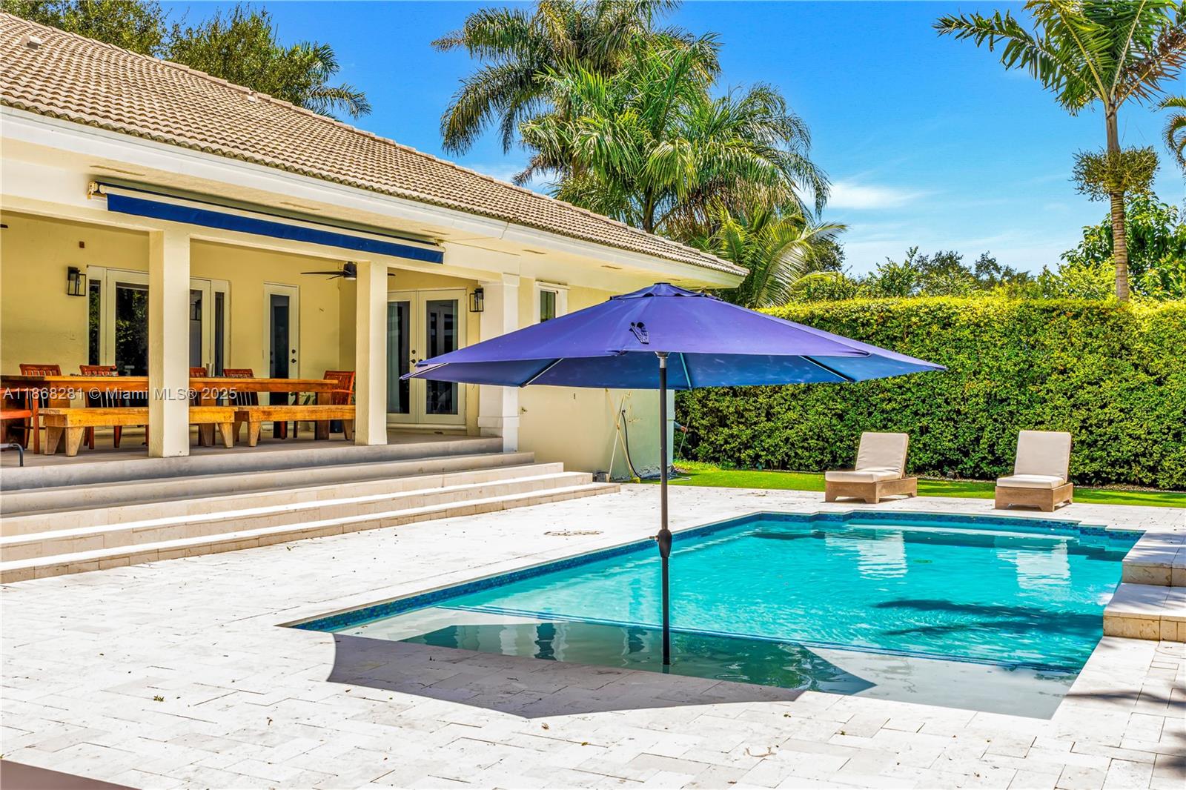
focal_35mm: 36
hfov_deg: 53.1
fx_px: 1186
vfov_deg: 36.9
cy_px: 395
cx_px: 593
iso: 100
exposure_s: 1/100
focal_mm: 24
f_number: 11
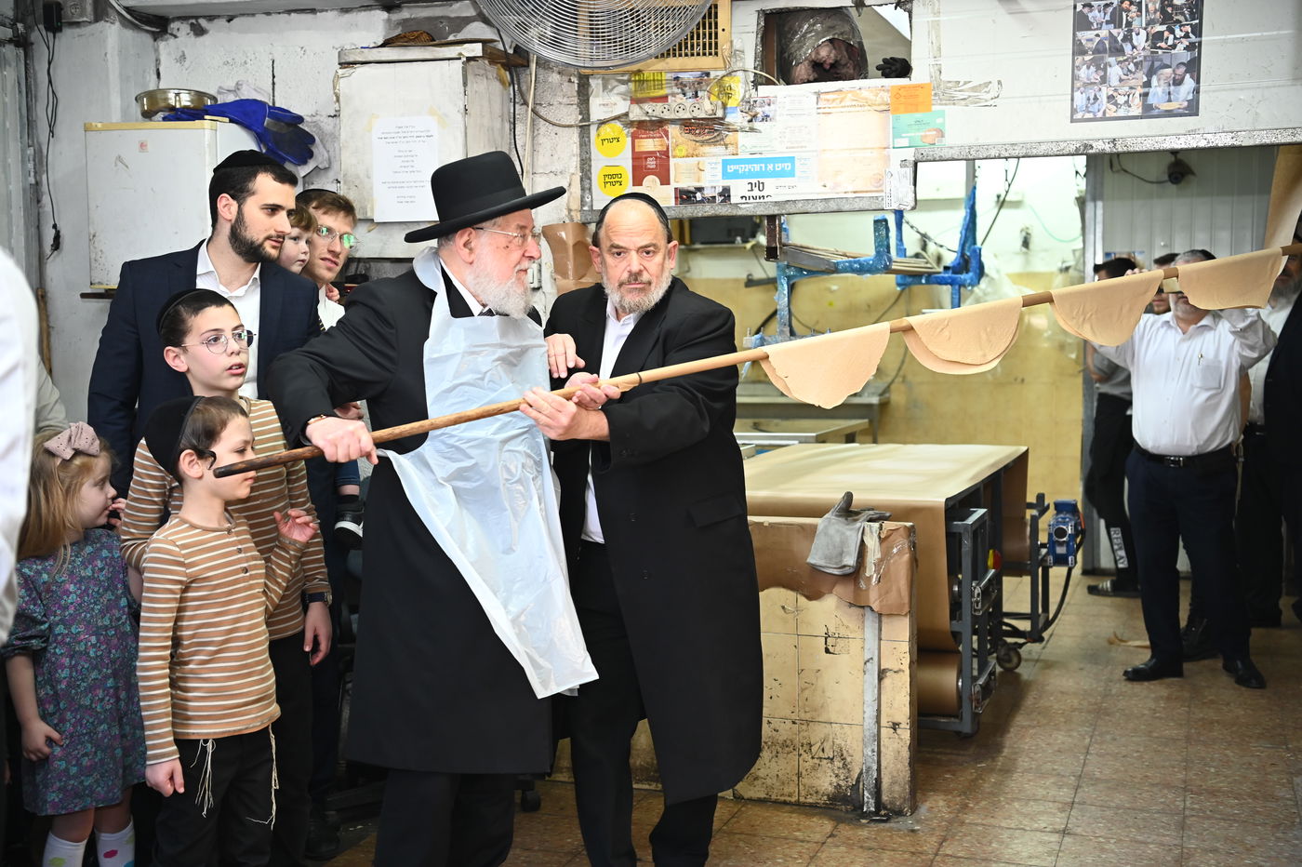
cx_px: 651
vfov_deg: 28.0
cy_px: 434
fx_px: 1735
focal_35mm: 48
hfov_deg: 41.1
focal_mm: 48
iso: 1000
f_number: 3.5
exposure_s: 1/200
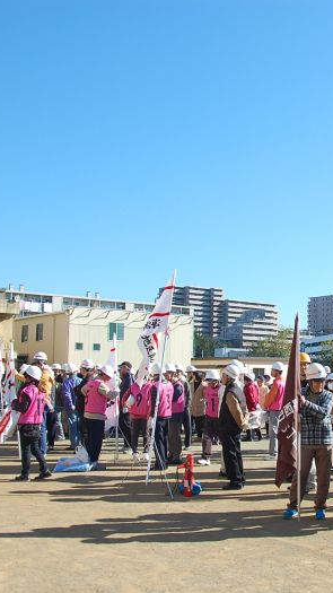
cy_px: 297
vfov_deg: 47.4
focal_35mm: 43
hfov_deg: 27.3
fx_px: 676
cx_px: 255
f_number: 4
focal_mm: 18
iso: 200
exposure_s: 1/1000
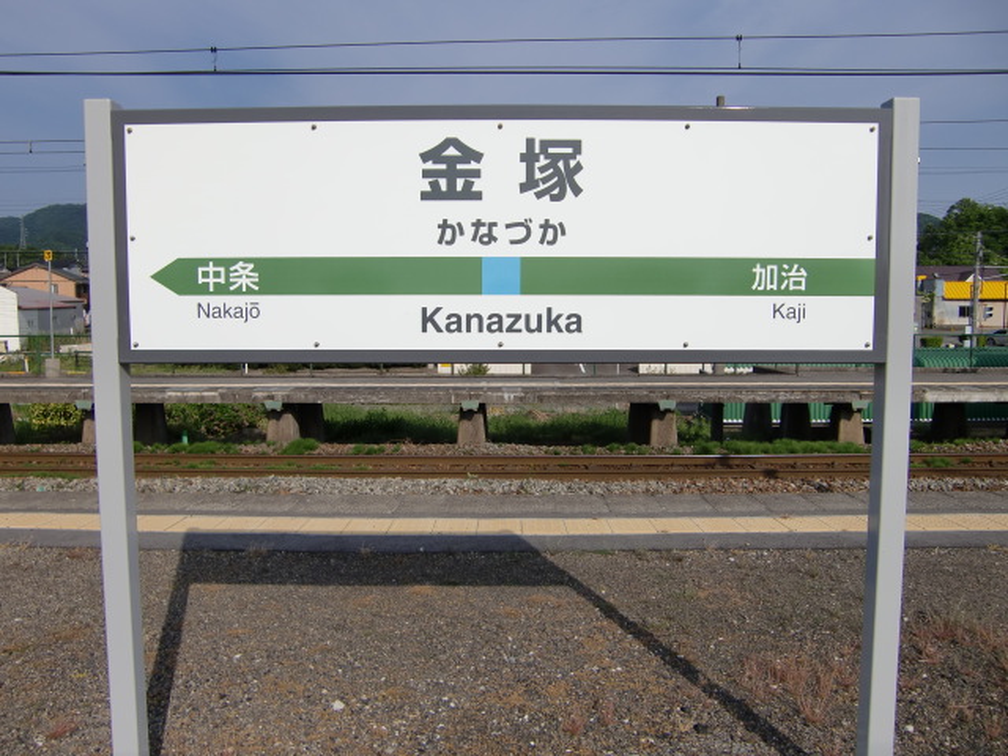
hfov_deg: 63.4
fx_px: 815
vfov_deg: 49.7
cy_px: 378
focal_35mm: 28
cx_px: 504
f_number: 7
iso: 64
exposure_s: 1/400
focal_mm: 4.9
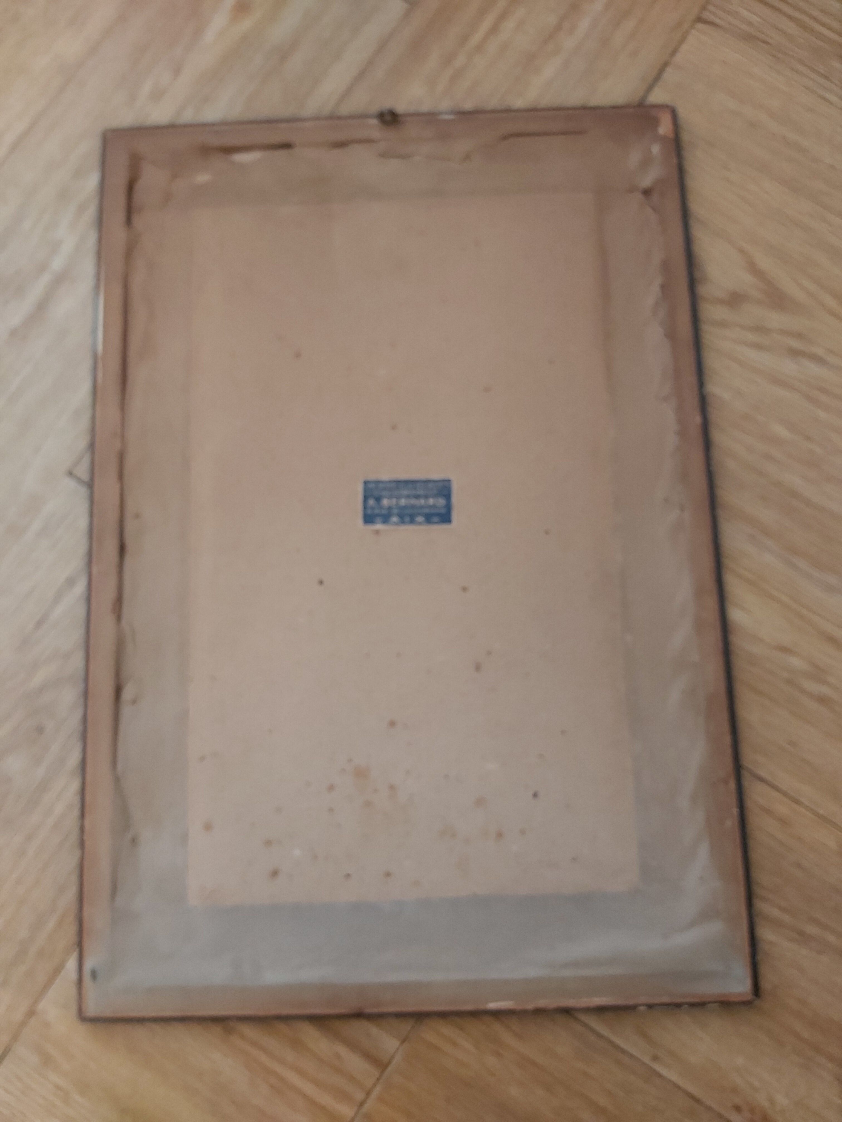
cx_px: 421
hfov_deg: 53.1
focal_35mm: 26
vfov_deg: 67.3
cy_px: 561
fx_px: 843
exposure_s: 1/25
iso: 320
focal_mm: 3.92
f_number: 1.7
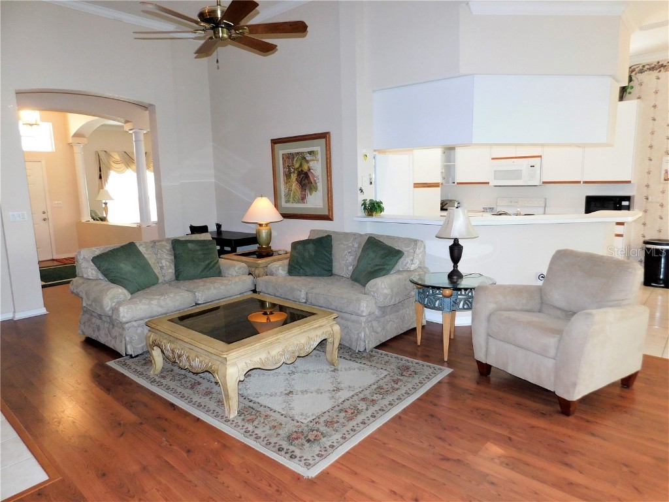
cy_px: 251
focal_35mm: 23
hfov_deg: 73.9
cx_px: 334
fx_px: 445
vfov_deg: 58.9
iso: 250
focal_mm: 4
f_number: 3
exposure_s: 1/30
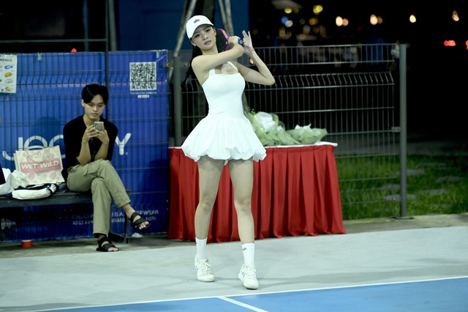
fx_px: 1624
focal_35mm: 125
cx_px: 234
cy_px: 156
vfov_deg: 11.0
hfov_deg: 16.4
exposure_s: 1/500
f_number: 2.8
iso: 2000
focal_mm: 125
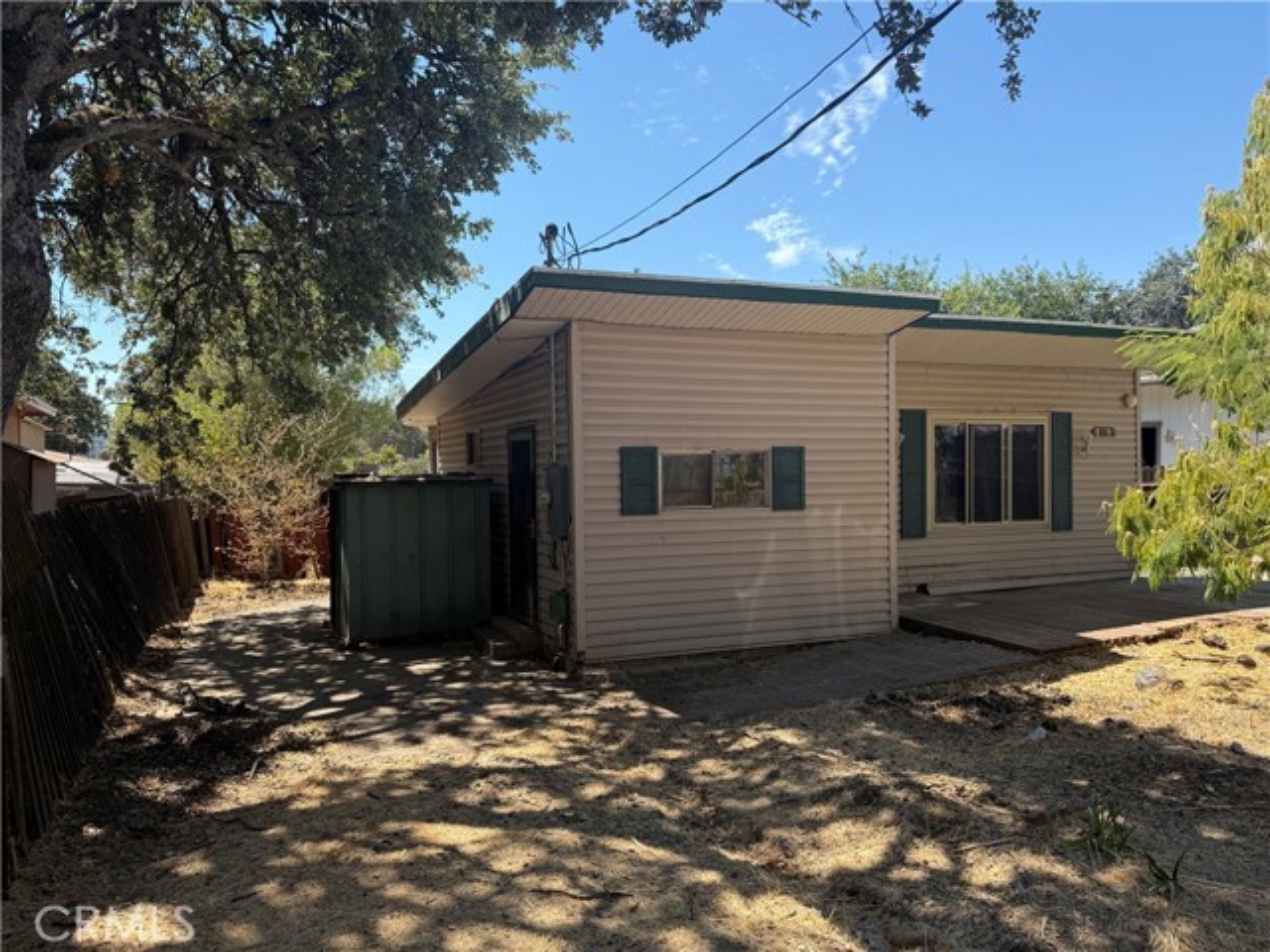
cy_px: 476
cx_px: 635
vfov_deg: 56.8
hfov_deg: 71.6
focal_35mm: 24
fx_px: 881
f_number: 1.78
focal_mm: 6.76
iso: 80
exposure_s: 1/2370
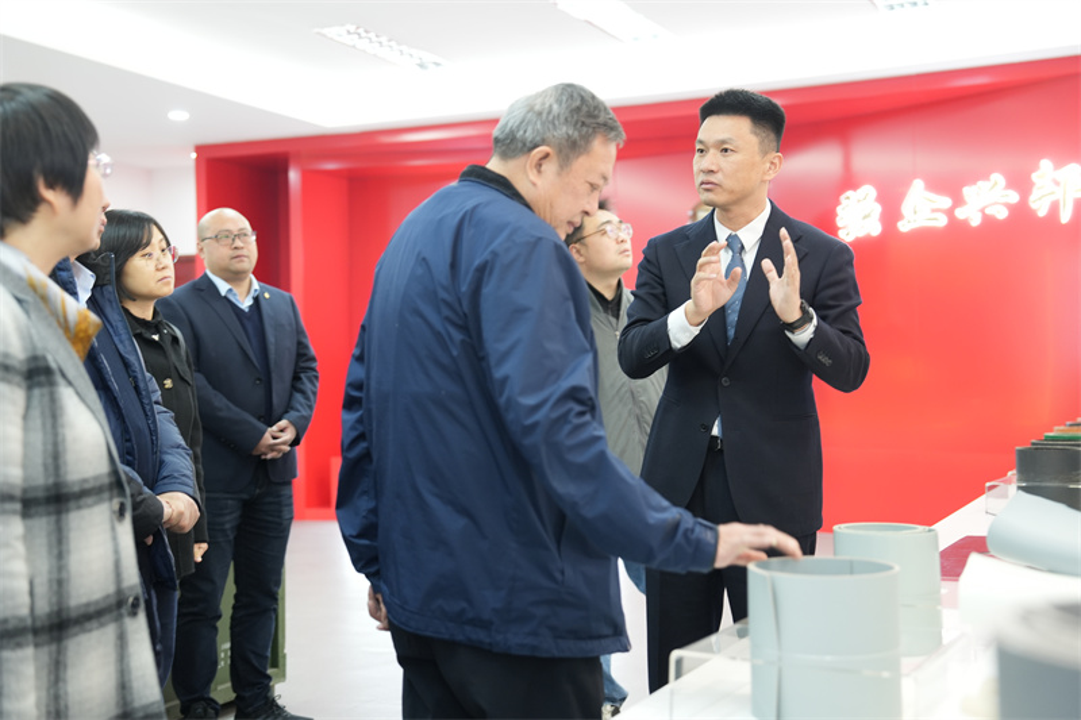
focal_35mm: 48
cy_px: 360
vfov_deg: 28.1
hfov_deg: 41.1
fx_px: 1441
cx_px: 540
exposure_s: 1/50
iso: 800
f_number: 2.8
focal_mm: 48
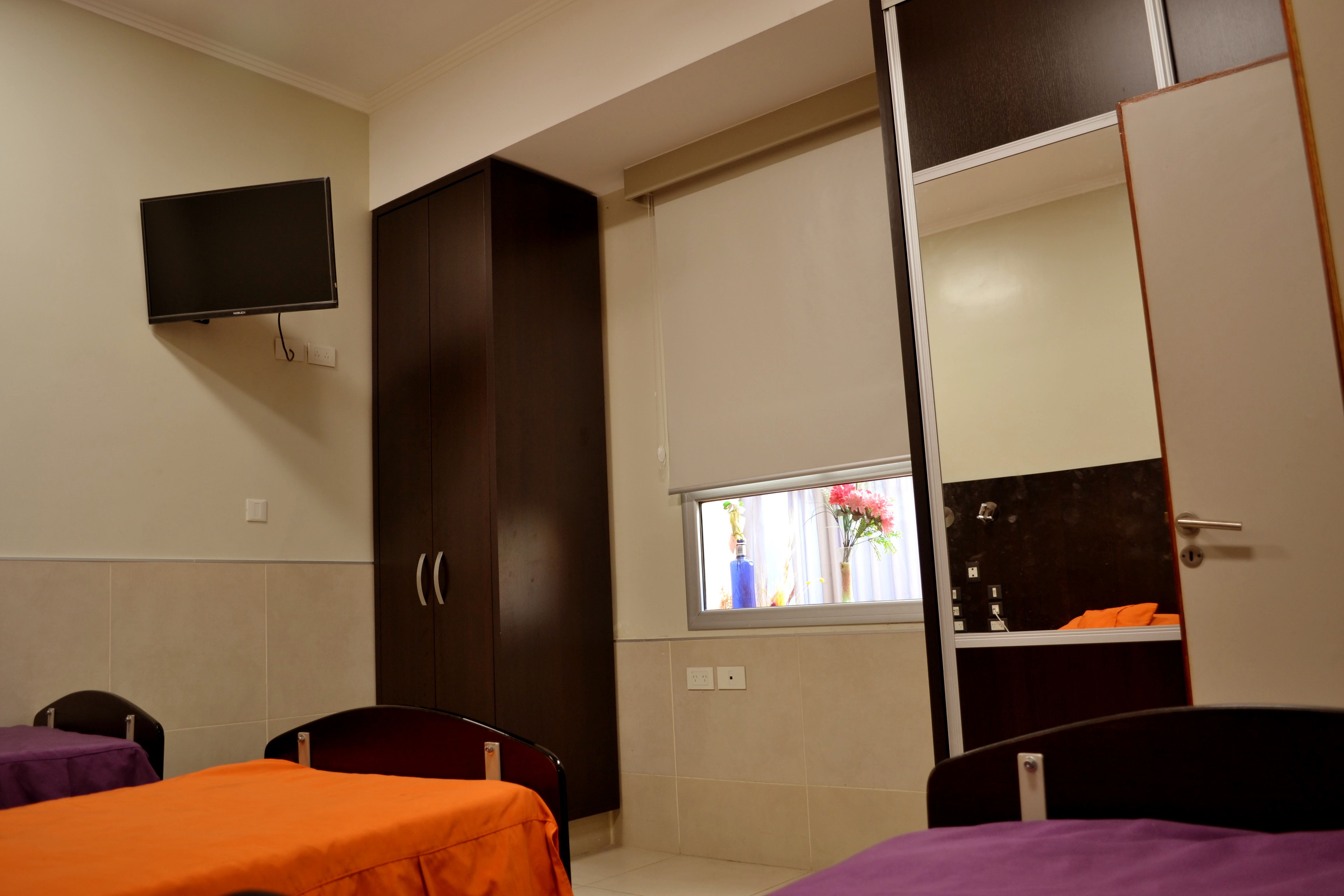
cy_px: 448
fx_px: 1008
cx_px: 672
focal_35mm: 27
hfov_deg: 67.4
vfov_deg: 47.9
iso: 200
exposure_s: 1/15
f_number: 3.5
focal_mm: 18
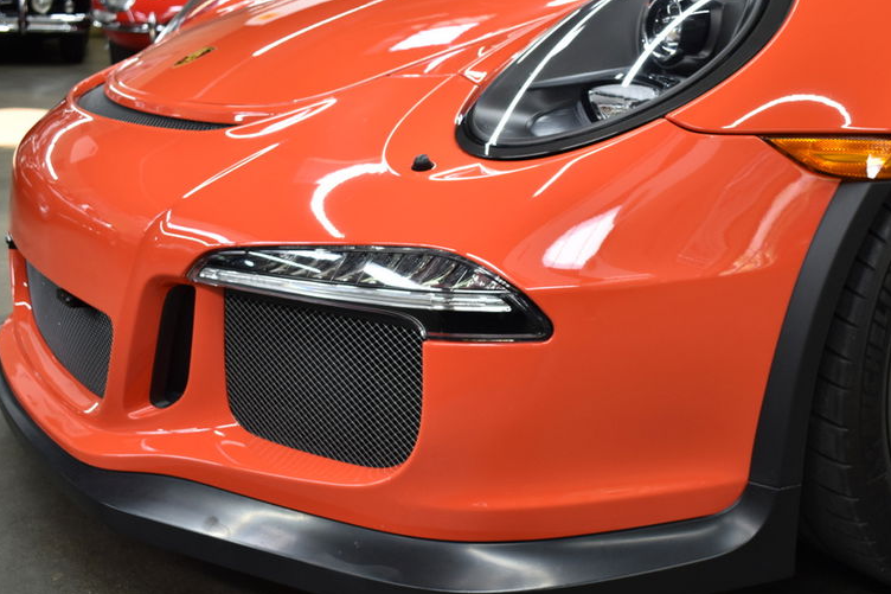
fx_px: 1212
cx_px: 544
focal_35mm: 49
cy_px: 312
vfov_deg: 27.5
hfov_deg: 40.1
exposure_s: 1/40
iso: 450
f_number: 4
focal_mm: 24
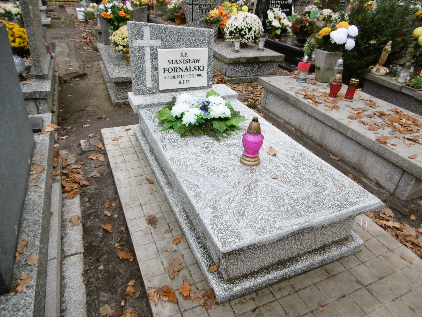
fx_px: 293
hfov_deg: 71.6
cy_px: 158
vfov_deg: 56.8
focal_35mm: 24
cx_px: 211
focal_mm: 4.3
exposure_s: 1/160
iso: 100
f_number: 3.1
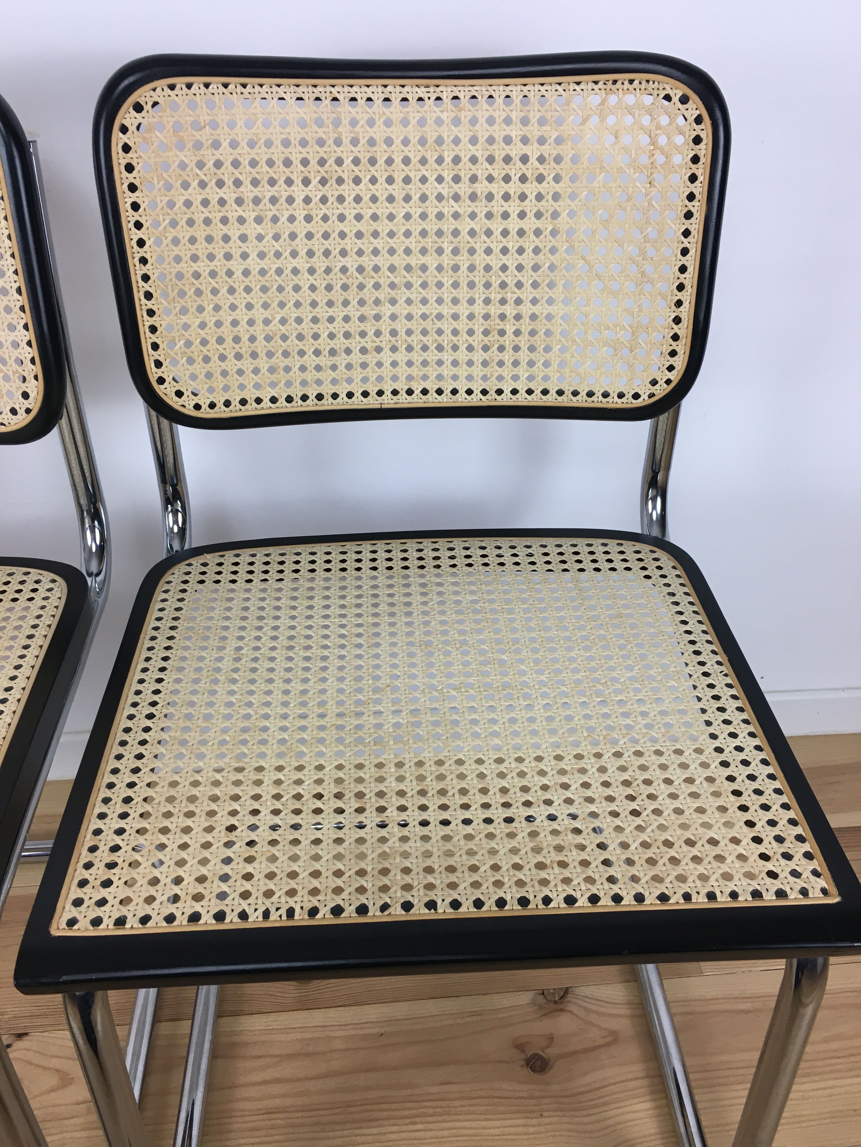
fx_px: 962
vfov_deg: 61.7
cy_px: 574
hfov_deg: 48.2
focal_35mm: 29
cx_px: 430
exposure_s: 1/33
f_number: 2.2
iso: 32
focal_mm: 4.15
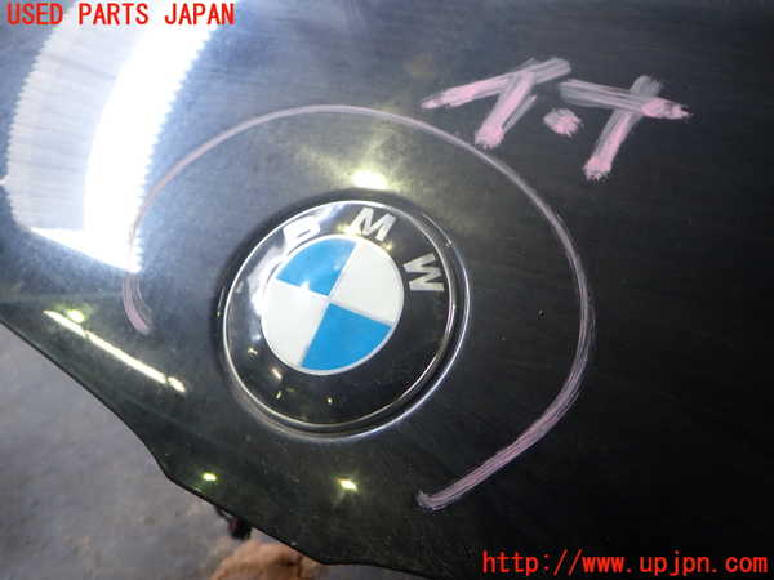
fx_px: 671
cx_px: 387
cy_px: 290
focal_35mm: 30
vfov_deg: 46.8
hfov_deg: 60.0
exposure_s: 1/40
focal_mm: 5.4
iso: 200
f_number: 2.3
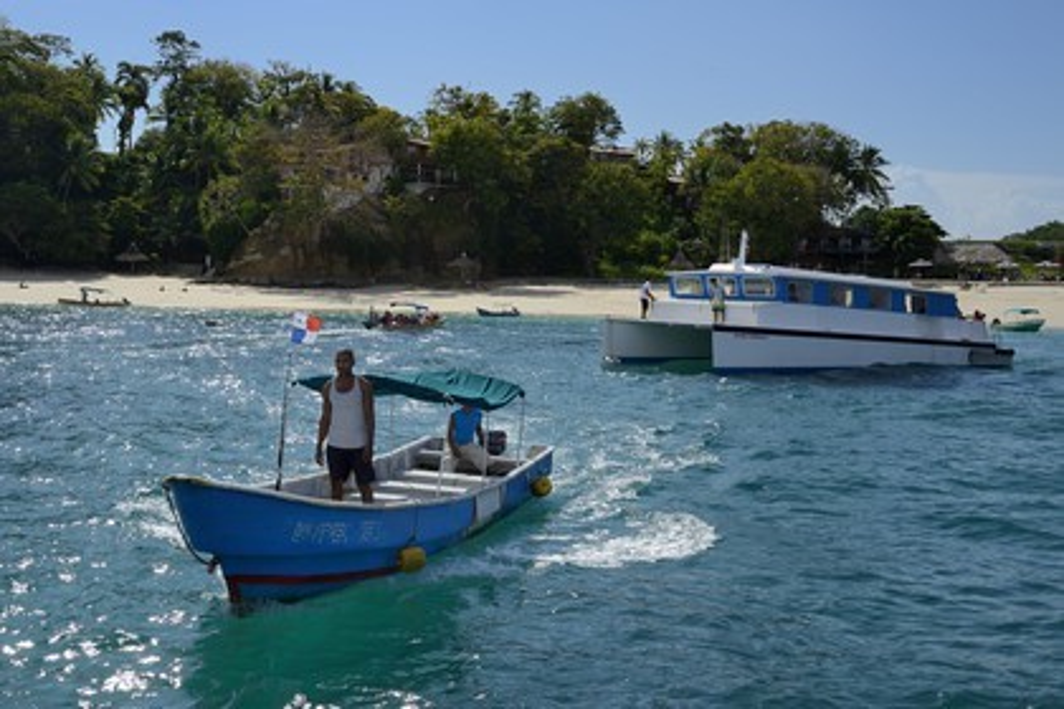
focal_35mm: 36
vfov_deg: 36.9
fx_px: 1064
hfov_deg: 53.1
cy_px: 354
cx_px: 532
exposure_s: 1/250
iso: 100
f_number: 13
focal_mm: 36
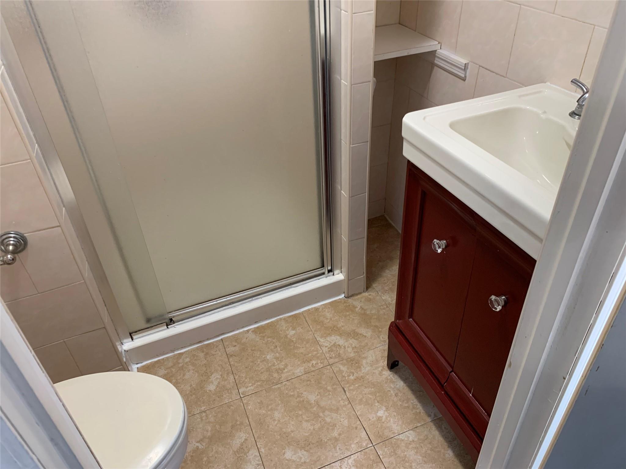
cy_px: 234
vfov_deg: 53.1
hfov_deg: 67.3
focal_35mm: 26
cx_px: 313
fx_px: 470
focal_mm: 4.25
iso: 200
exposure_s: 1/60
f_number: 1.8
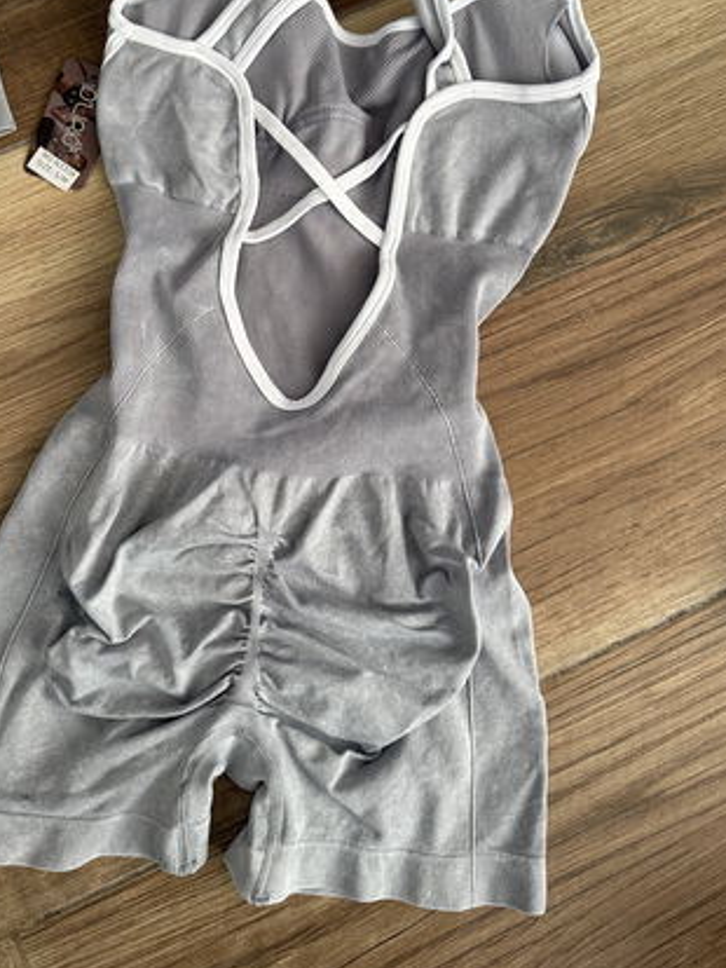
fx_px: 866
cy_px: 353
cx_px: 307
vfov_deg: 57.5
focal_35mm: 31
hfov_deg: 45.3
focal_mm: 6.76
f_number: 1.78
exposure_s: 1/96
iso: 200
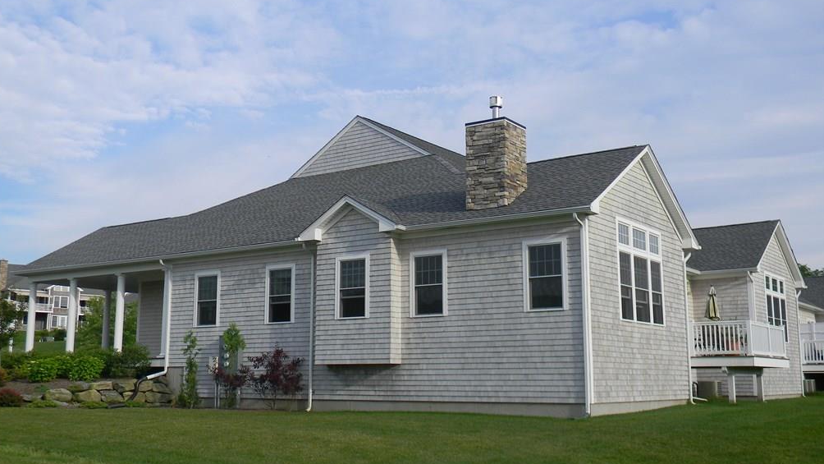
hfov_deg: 50.5
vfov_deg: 29.7
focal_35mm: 40
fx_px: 874
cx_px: 409
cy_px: 225
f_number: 3.7
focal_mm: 6.4
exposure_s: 1/460
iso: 80
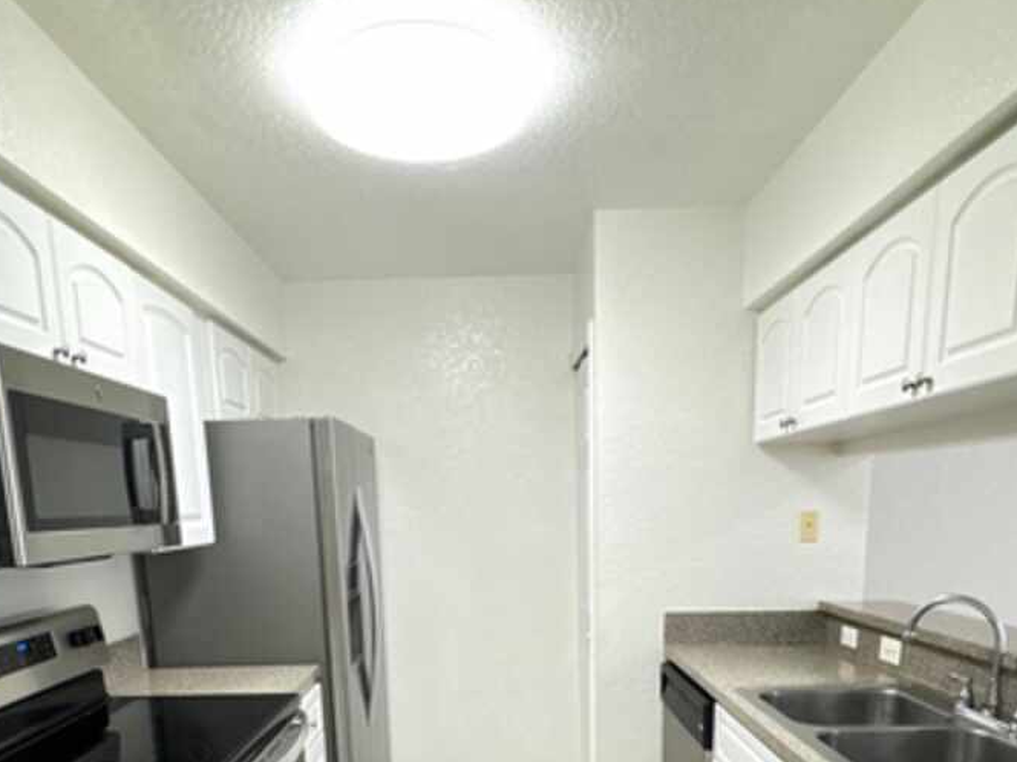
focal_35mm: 27
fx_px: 793
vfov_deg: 47.0
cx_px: 495
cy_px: 666
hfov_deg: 65.3
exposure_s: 1/60
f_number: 2.2
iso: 640
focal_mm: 2.22
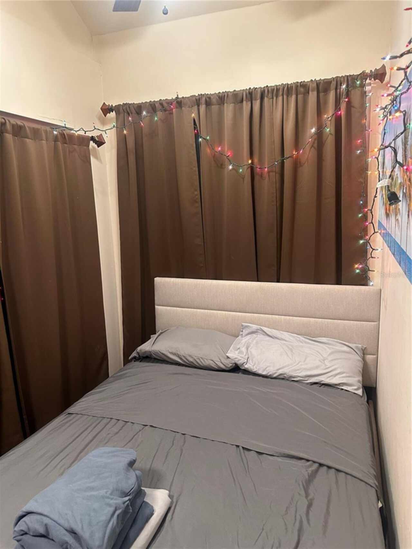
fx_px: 381
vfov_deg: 71.6
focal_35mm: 24
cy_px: 274
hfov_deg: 56.8
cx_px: 206
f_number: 1.78
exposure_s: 1/60
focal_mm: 6.86
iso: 320
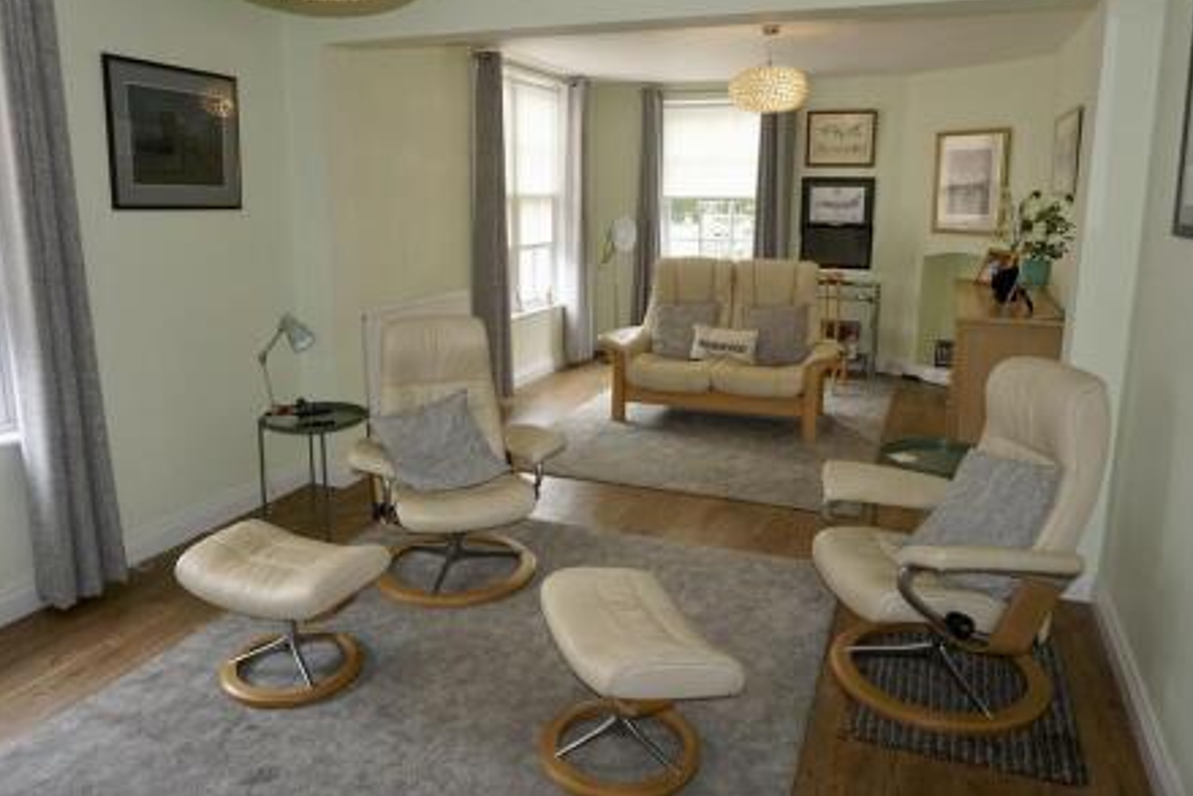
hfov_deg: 69.4
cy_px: 368
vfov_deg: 49.5
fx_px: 862
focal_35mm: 26
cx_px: 592
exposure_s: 1/60
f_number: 4
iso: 320
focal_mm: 16
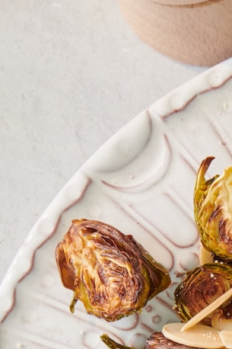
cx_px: 443
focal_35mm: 275
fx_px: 2660
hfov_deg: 4.9
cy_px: 477
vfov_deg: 7.4
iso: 800
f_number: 13
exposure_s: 1/200
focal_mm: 70
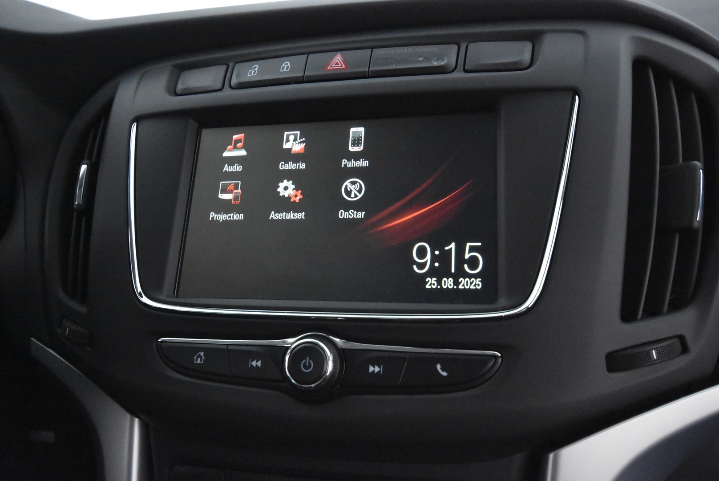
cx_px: 360
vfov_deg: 43.7
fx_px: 600
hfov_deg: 61.9
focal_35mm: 30
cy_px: 240
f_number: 5.6
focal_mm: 20
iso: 10000
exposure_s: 1/60
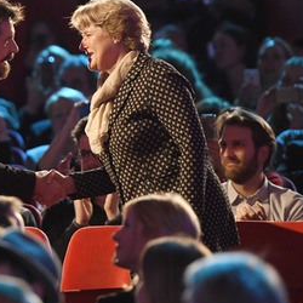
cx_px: 44
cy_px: 135
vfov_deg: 5.7
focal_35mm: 307
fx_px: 3040
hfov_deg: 5.7
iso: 3200
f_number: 3.2
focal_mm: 200
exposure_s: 1/125
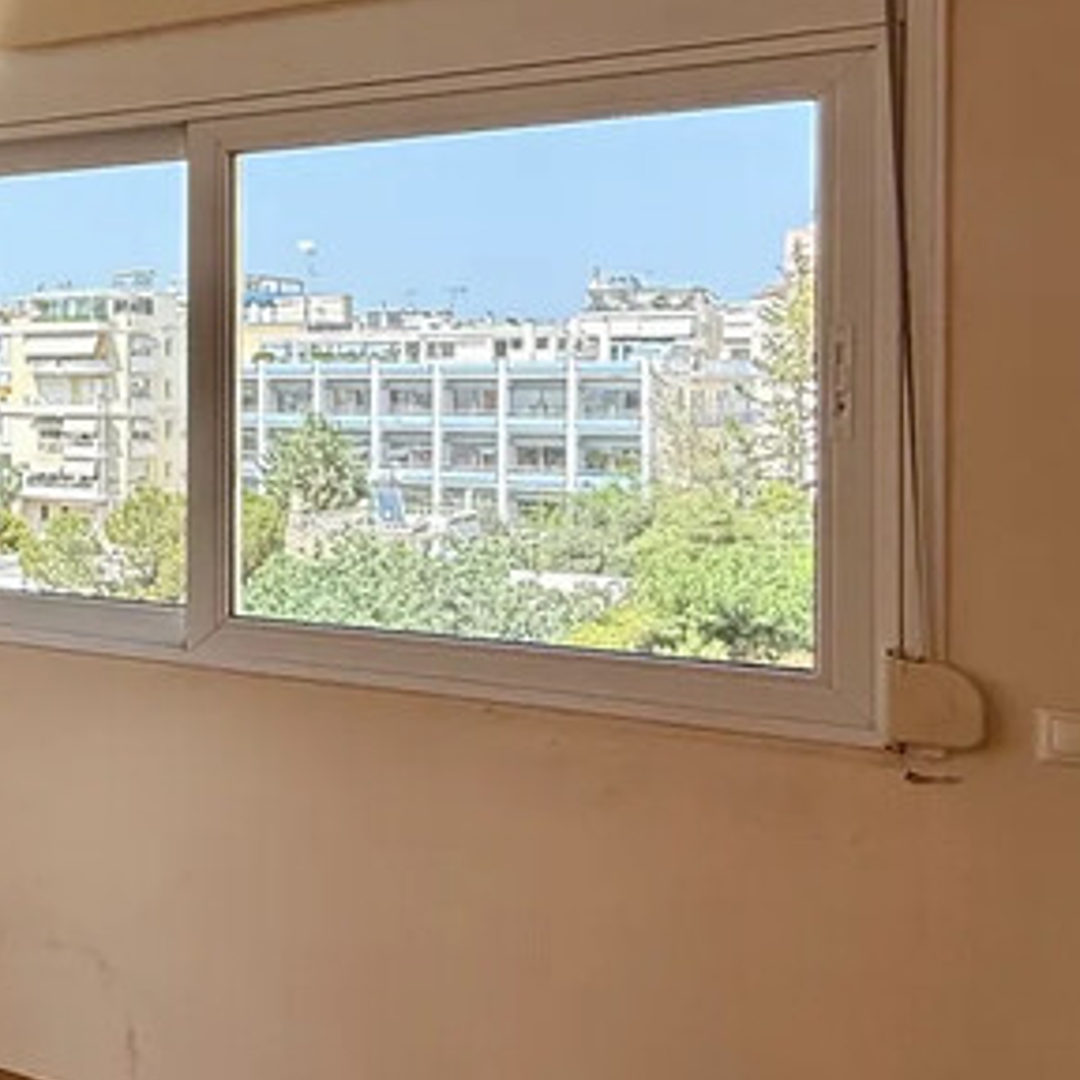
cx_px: -409
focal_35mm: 44
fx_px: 1553
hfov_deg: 29.0
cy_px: 390
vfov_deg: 38.0
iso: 64
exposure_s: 1/451
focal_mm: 2.22
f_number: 2.2
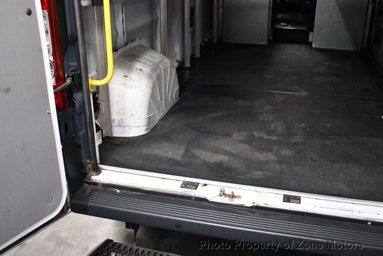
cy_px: 128
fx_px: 383
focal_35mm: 36
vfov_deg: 36.9
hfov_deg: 53.1
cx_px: 192
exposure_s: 1/125
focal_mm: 18
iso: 2800
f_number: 3.5
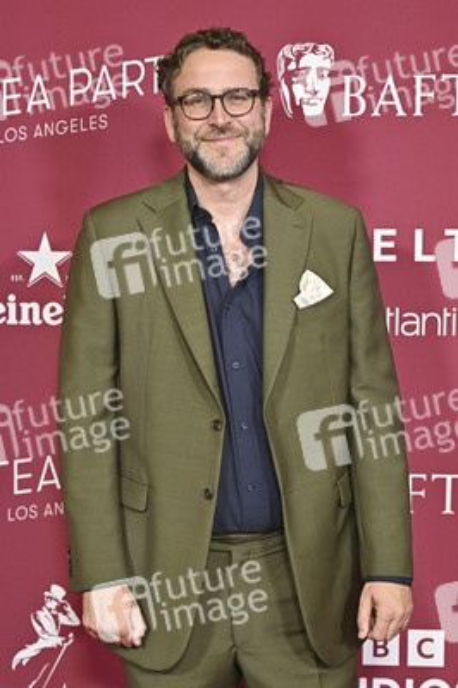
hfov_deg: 18.9
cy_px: 344
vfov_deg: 28.1
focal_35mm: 72
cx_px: 229
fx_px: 1376
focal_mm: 72
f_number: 7.1
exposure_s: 1/320
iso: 3200
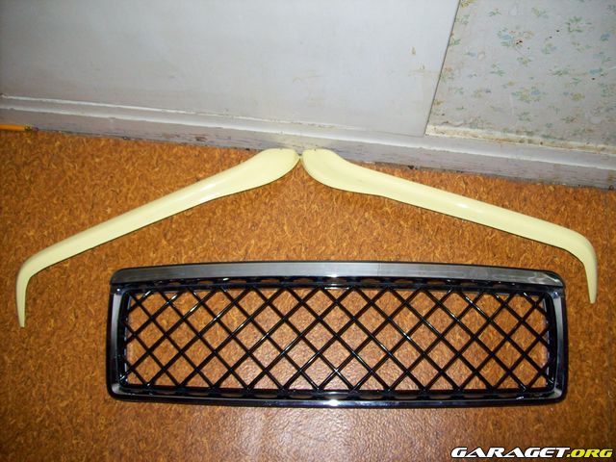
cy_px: 231
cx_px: 308
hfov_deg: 51.4
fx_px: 641
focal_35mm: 36
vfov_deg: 39.7
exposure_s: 1/64
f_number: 2.7
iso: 200
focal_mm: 6
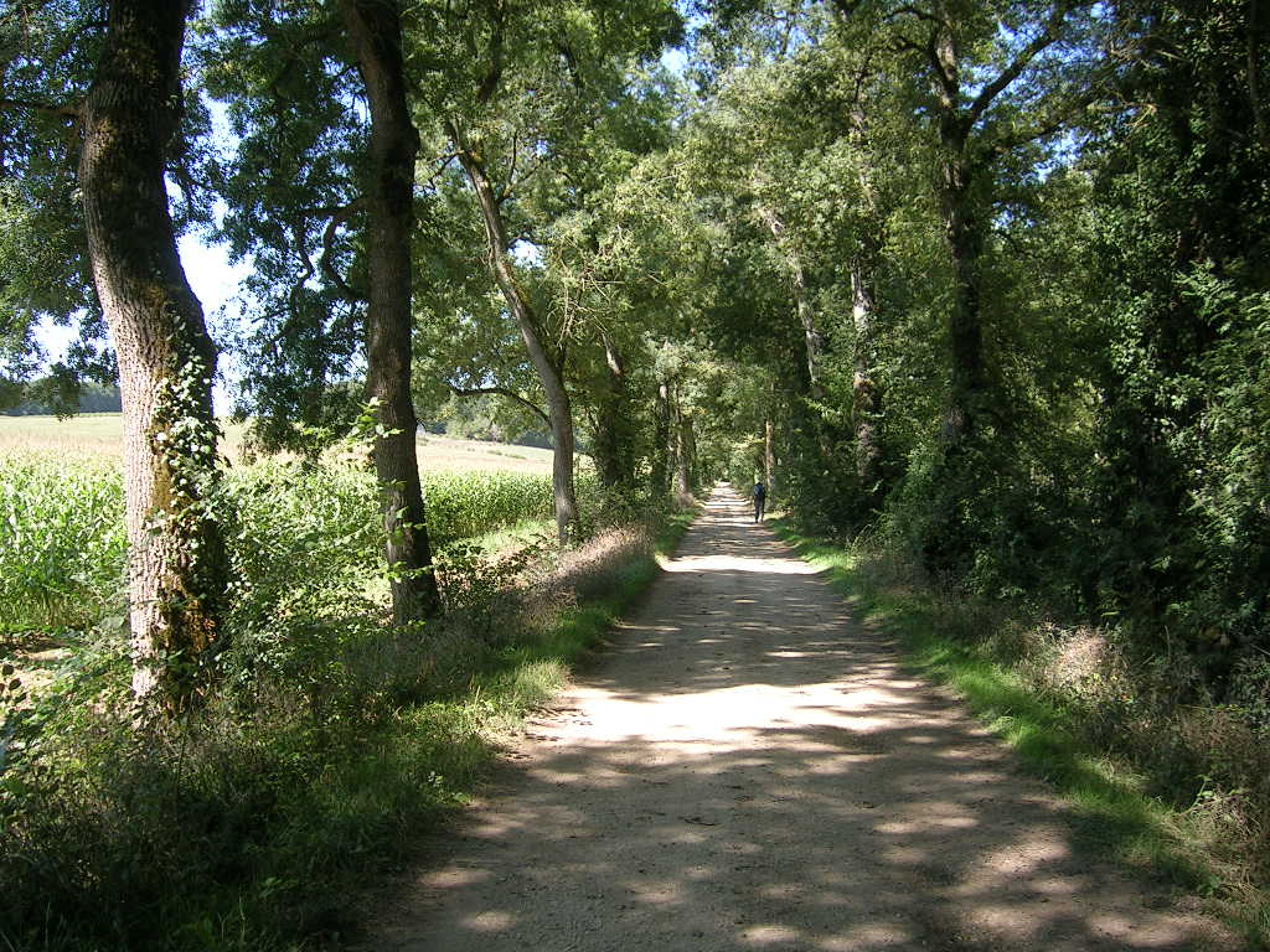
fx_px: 1284
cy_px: 476
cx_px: 635
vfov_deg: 40.7
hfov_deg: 52.6
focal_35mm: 35
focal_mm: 5.4
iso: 50
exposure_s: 1/240
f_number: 2.8
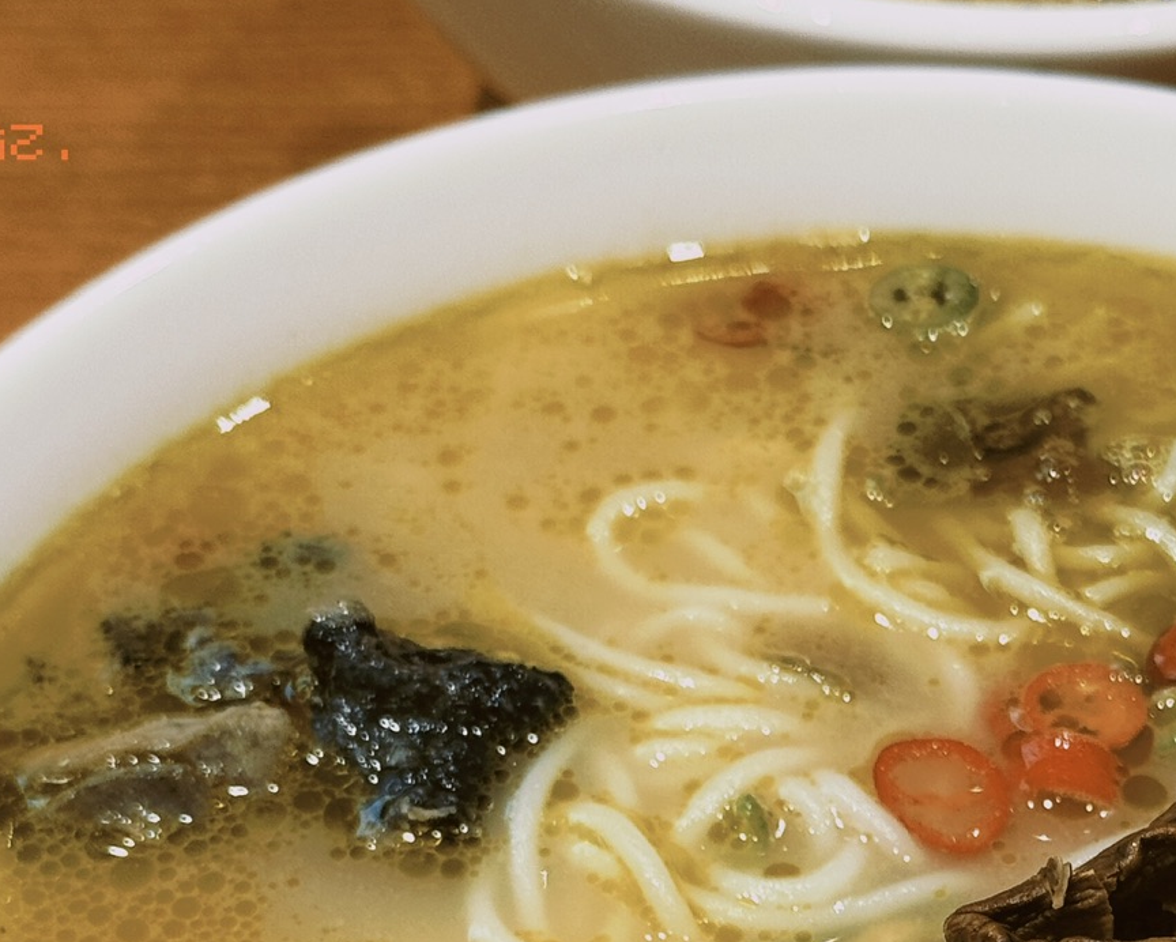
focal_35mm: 111
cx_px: 964
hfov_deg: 17.1
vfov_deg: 13.6
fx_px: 3865
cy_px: 1035
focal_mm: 6.76
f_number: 1.78
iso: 64
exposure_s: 1/50
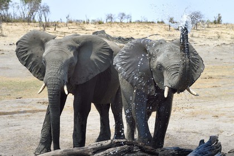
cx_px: 117
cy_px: 78
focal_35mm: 62
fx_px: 403
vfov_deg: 21.9
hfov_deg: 32.4
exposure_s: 1/320
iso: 200
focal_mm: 62
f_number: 7.1
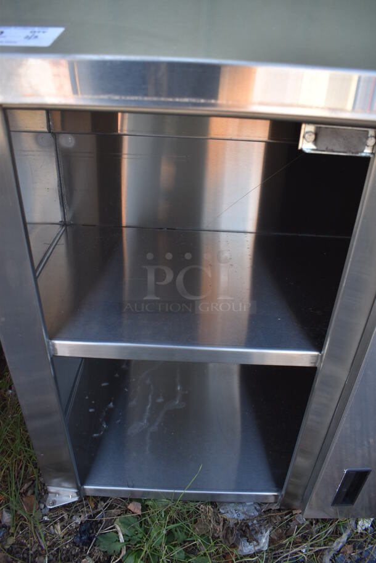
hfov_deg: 48.0
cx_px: 188
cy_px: 282
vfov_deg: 67.3
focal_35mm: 27
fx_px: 422
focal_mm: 18
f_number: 5
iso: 400
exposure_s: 1/250
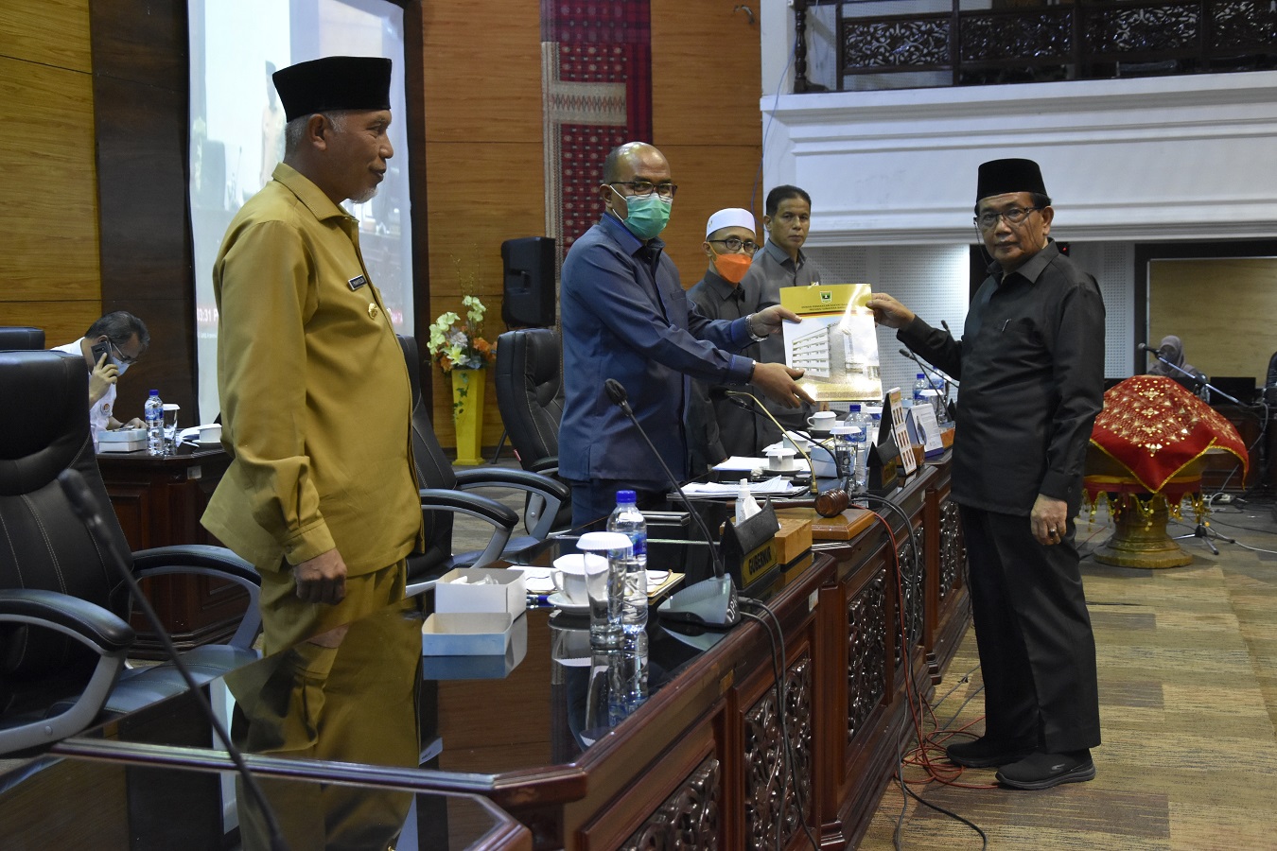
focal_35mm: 42
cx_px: 638
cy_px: 426
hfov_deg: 46.4
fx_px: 1490
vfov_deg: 31.9
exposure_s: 1/60
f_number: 4
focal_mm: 28
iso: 2800
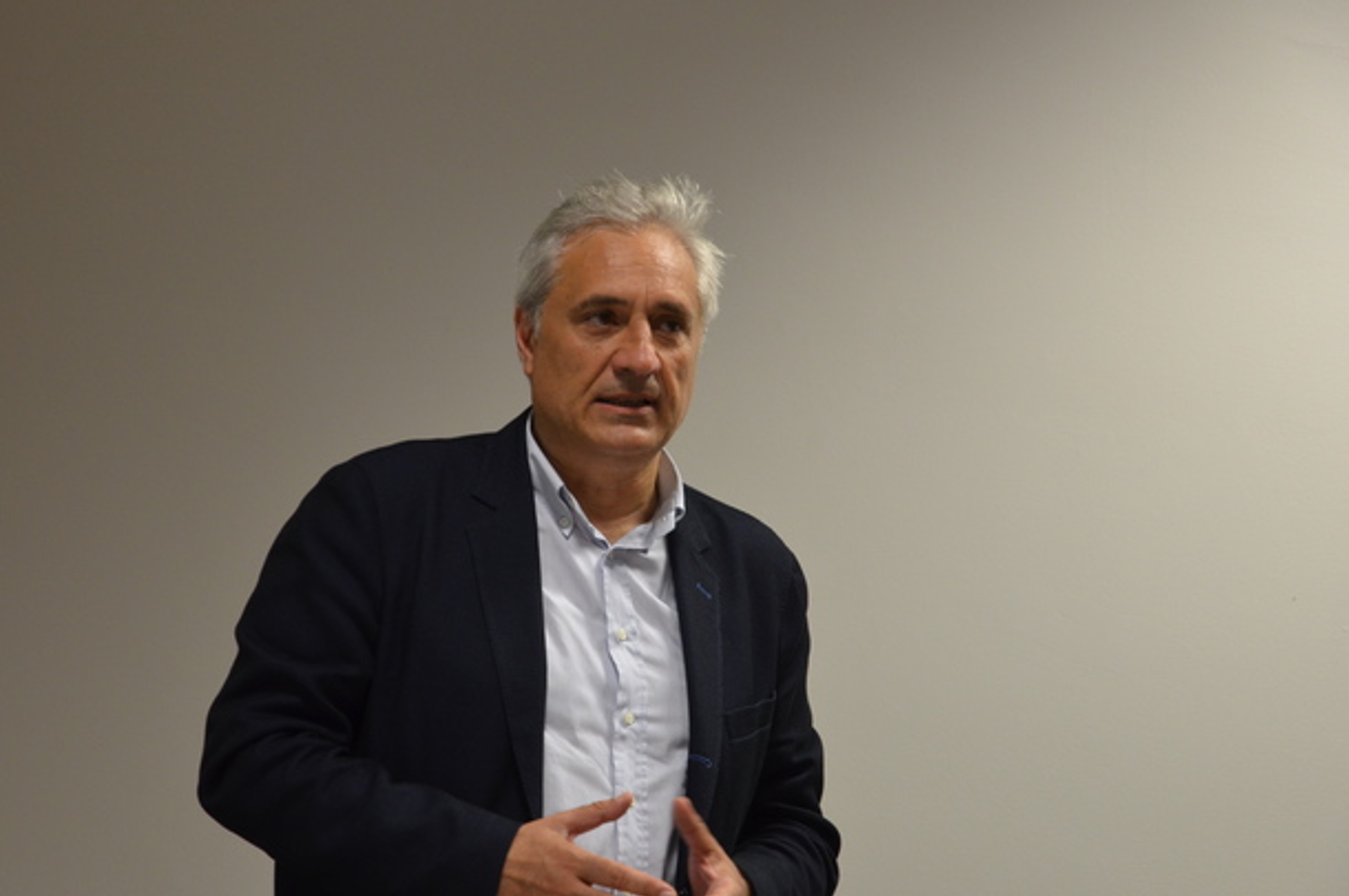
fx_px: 4378
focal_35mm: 117
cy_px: 469
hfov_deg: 17.5
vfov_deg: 11.7
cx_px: 615
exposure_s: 1/50
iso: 800
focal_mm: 68
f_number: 5.6
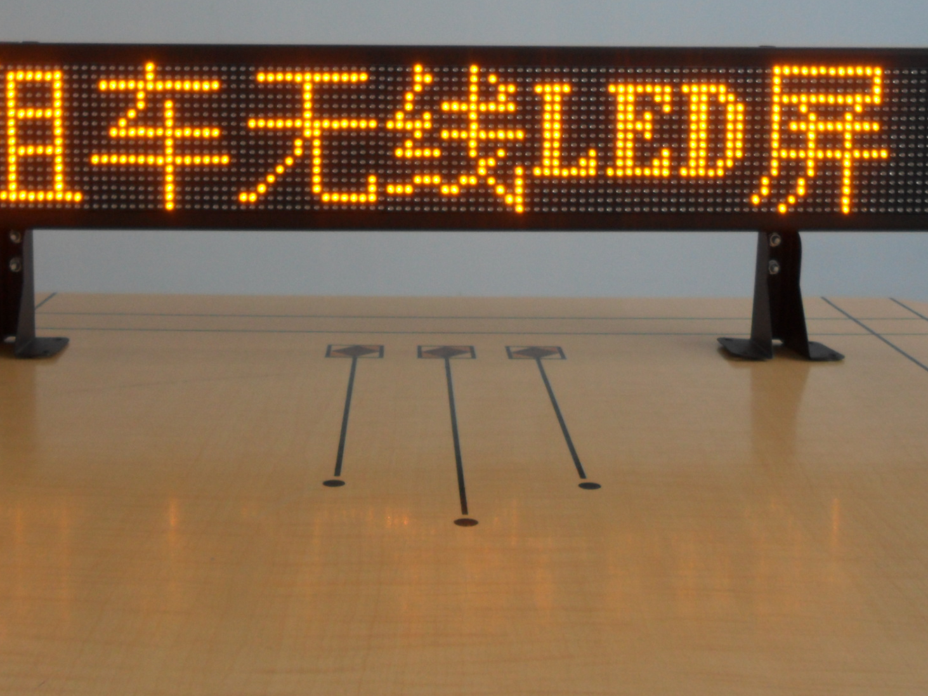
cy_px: 186
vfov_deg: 25.8
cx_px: 399
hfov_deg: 34.3
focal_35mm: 56
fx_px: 1501
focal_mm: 5.7
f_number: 3.7
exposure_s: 1/45
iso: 80
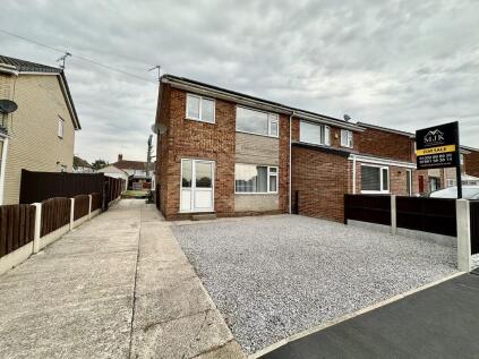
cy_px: 180
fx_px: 194
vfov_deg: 85.6
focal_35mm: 14
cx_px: 240
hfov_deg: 102.1
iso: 40
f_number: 2.2
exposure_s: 1/485
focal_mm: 2.22
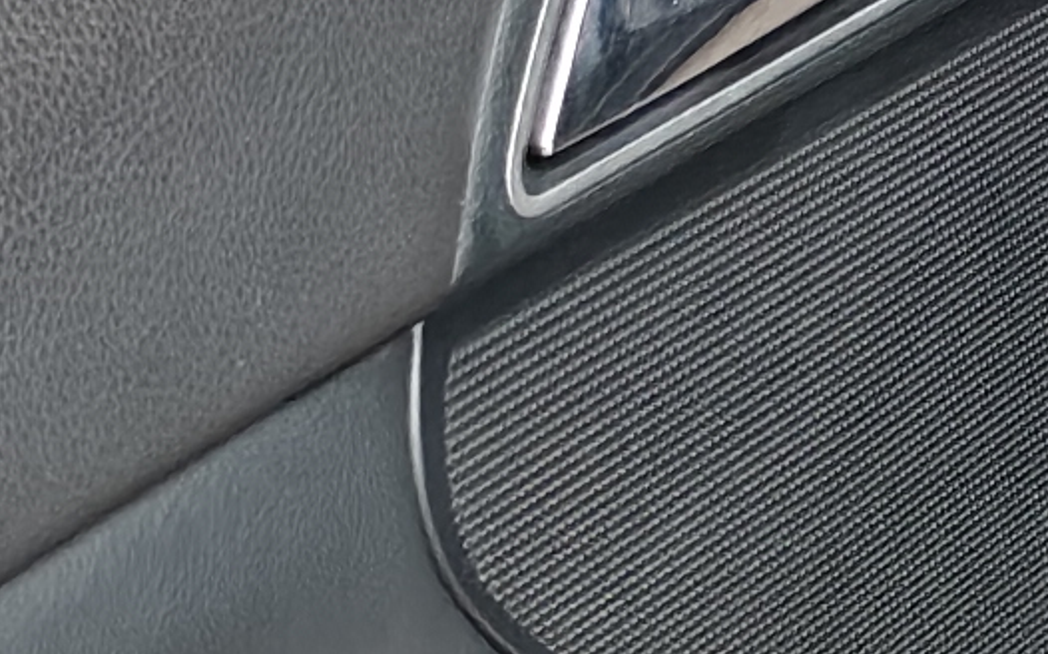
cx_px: 2319
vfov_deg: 6.9
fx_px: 5423
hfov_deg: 10.0
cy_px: -16
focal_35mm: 190
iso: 327
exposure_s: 1/100
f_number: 1.57
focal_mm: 5.6
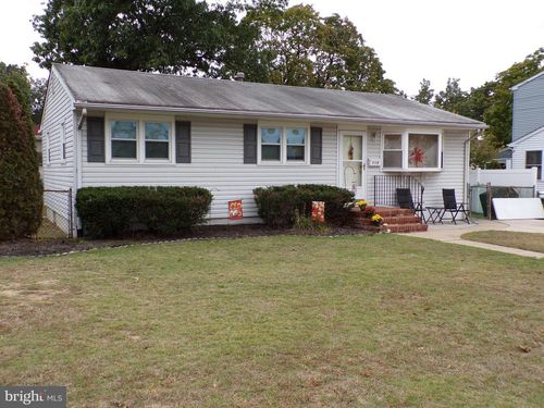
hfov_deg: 56.8
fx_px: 503
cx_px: 272
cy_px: 204
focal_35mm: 32
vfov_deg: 44.2
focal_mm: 5.8
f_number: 4.6
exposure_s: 1/180
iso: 80
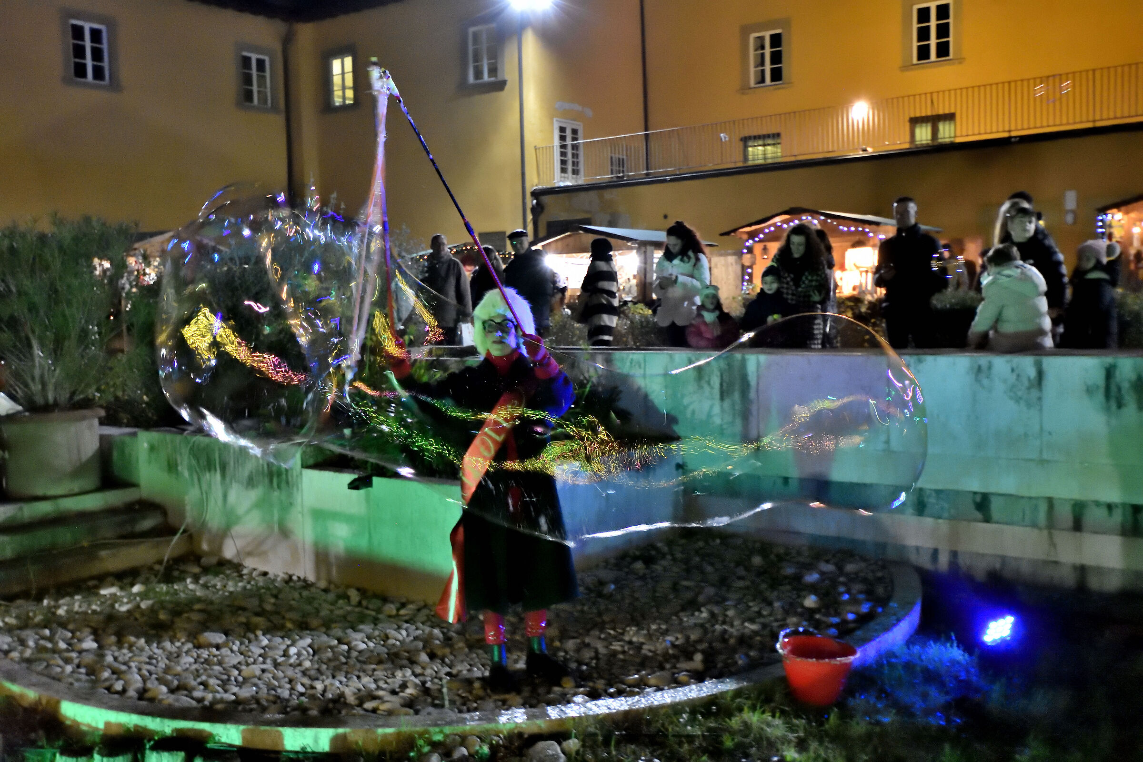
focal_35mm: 36
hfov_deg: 53.1
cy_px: 381
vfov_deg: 36.9
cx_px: 572
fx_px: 1143
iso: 3200
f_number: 4.5
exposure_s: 1/40
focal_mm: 24
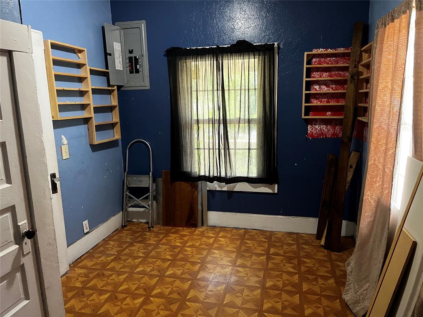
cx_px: 212
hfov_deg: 67.3
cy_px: 158
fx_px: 318
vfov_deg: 53.1
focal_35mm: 26
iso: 400
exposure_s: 1/40
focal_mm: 5.1
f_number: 1.6
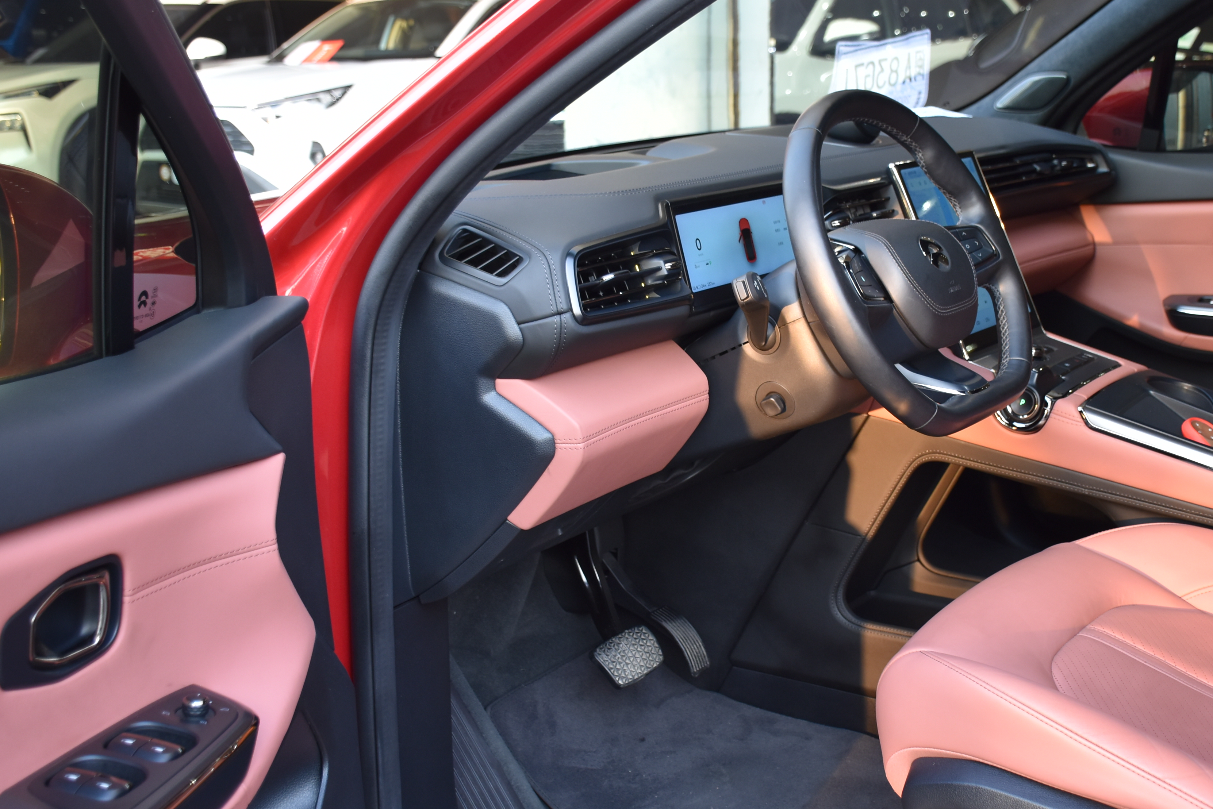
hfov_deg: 42.0
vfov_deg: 28.8
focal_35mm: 47
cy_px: 440
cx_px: 717
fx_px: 1573
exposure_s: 1/80
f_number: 4.5
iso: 400
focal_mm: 23
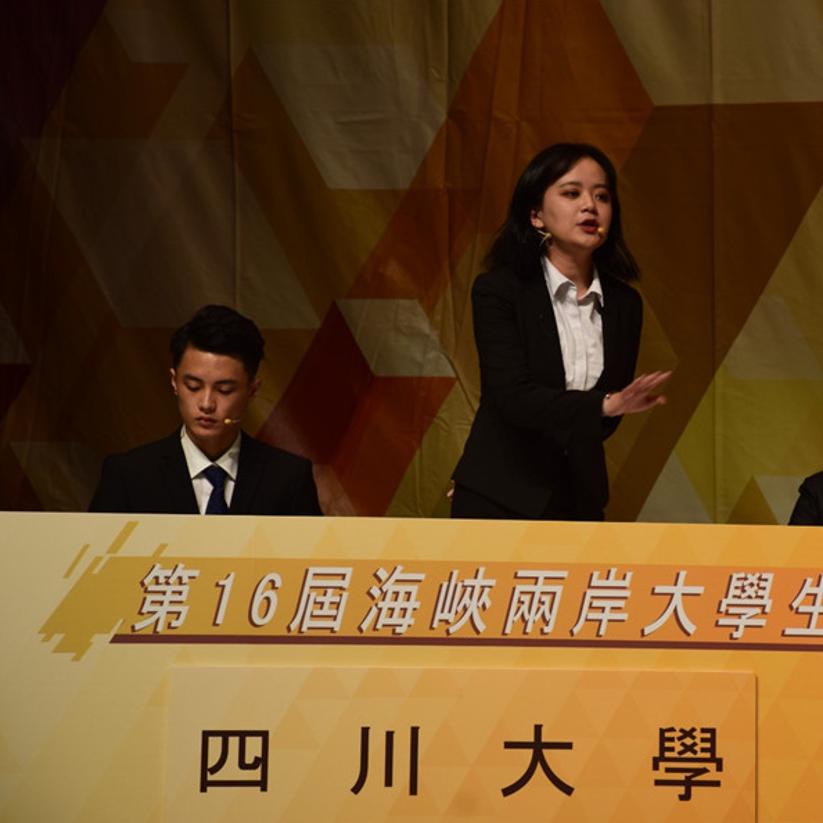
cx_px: 603
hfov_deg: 8.6
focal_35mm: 203
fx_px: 5451
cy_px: 412
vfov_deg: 8.6
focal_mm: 105
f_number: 7.1
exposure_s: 1/50
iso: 400
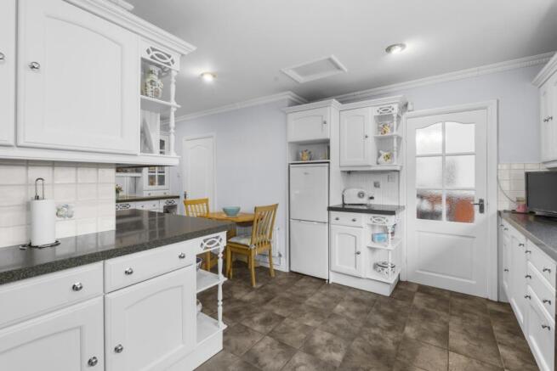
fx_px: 248
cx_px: 278
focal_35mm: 16
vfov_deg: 73.8
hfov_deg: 96.7
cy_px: 186
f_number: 8
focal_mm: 16
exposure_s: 1
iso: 320
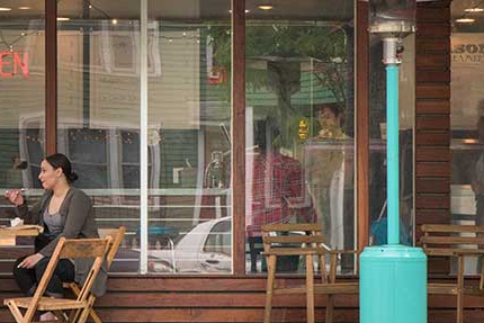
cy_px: 164
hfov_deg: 17.2
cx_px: 122
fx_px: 1587
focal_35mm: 118
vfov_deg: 11.6
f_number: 11
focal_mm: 70
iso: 640
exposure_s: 1/800
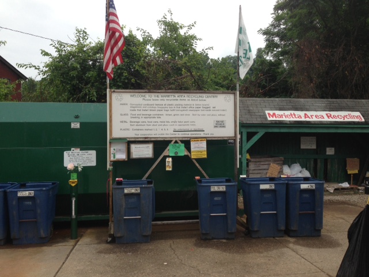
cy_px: 138
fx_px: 352
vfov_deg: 42.9
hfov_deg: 55.4
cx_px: 184
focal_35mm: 33
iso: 50
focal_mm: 4.13
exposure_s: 1/374
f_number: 2.4
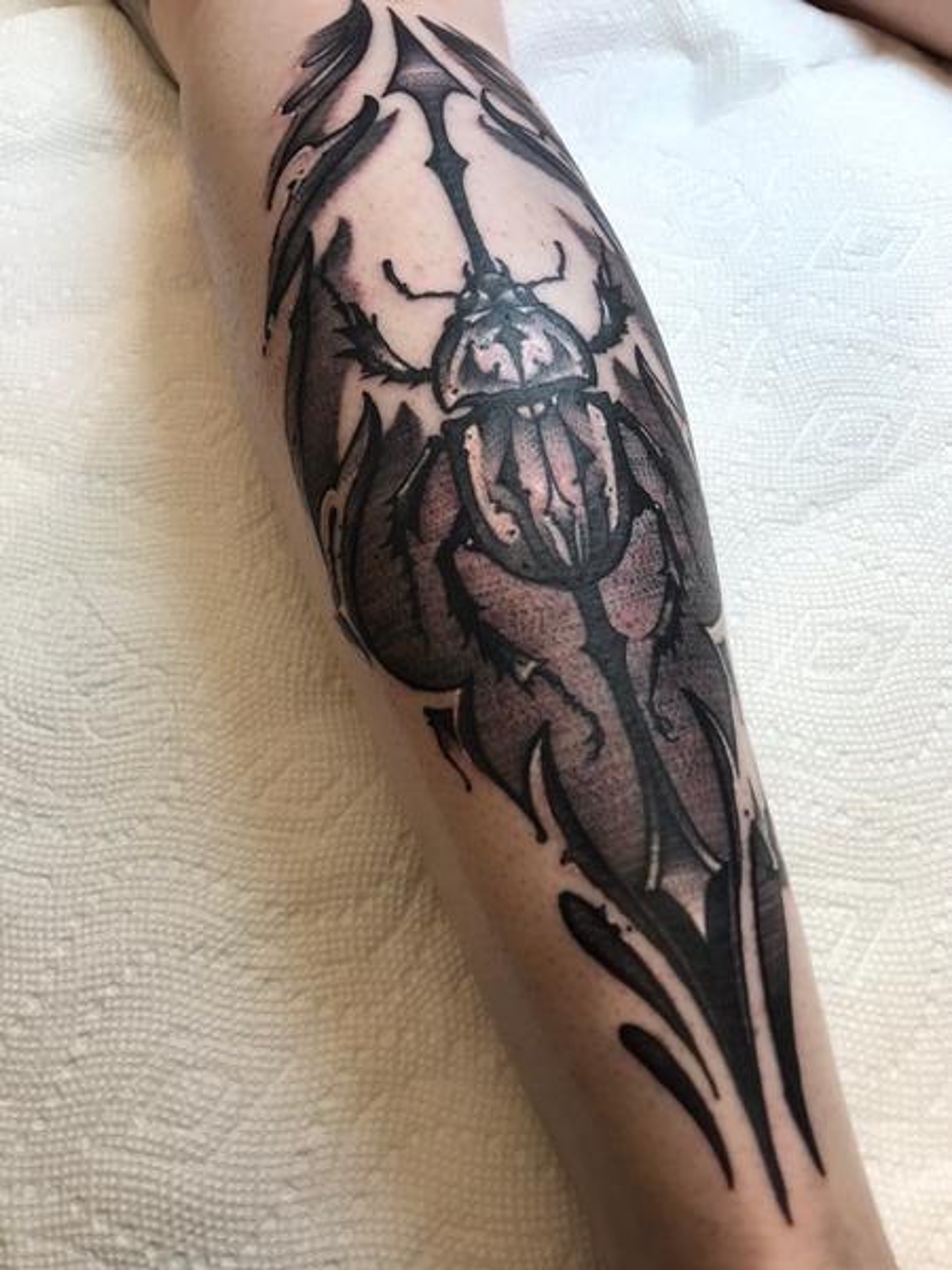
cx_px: 476
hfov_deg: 49.7
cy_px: 635
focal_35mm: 28
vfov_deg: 63.4
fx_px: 1027
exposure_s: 1/60
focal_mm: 3.99
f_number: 1.8
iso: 25
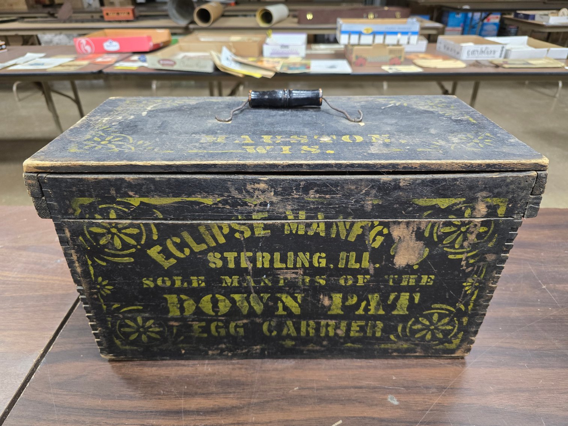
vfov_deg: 58.9
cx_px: 284
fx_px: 377
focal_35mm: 23
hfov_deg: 73.9
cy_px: 213
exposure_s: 1/30.5
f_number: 1.7
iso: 250
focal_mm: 6.3
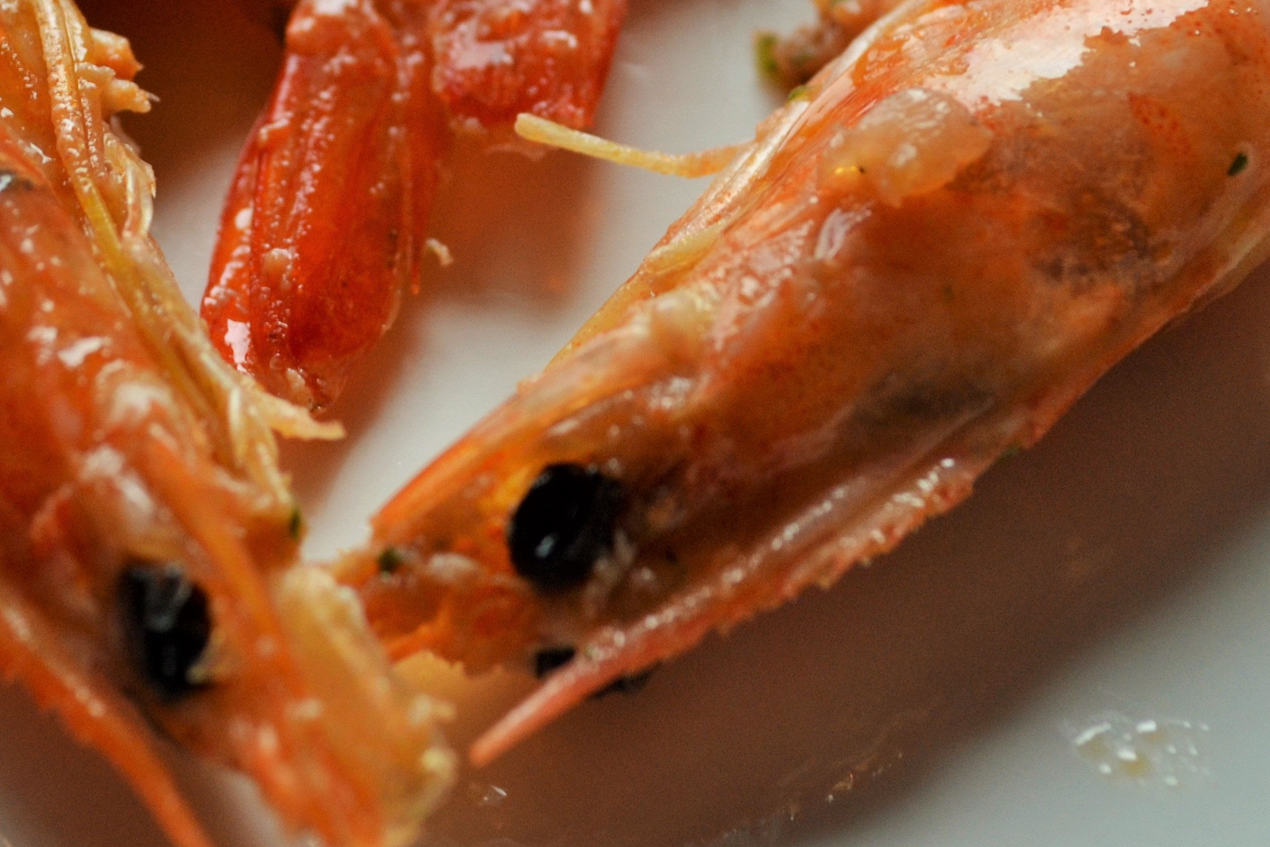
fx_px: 3810
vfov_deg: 12.6
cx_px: 605
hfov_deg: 18.9
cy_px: 172
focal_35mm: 108
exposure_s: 1/100
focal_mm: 36
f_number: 5
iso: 400
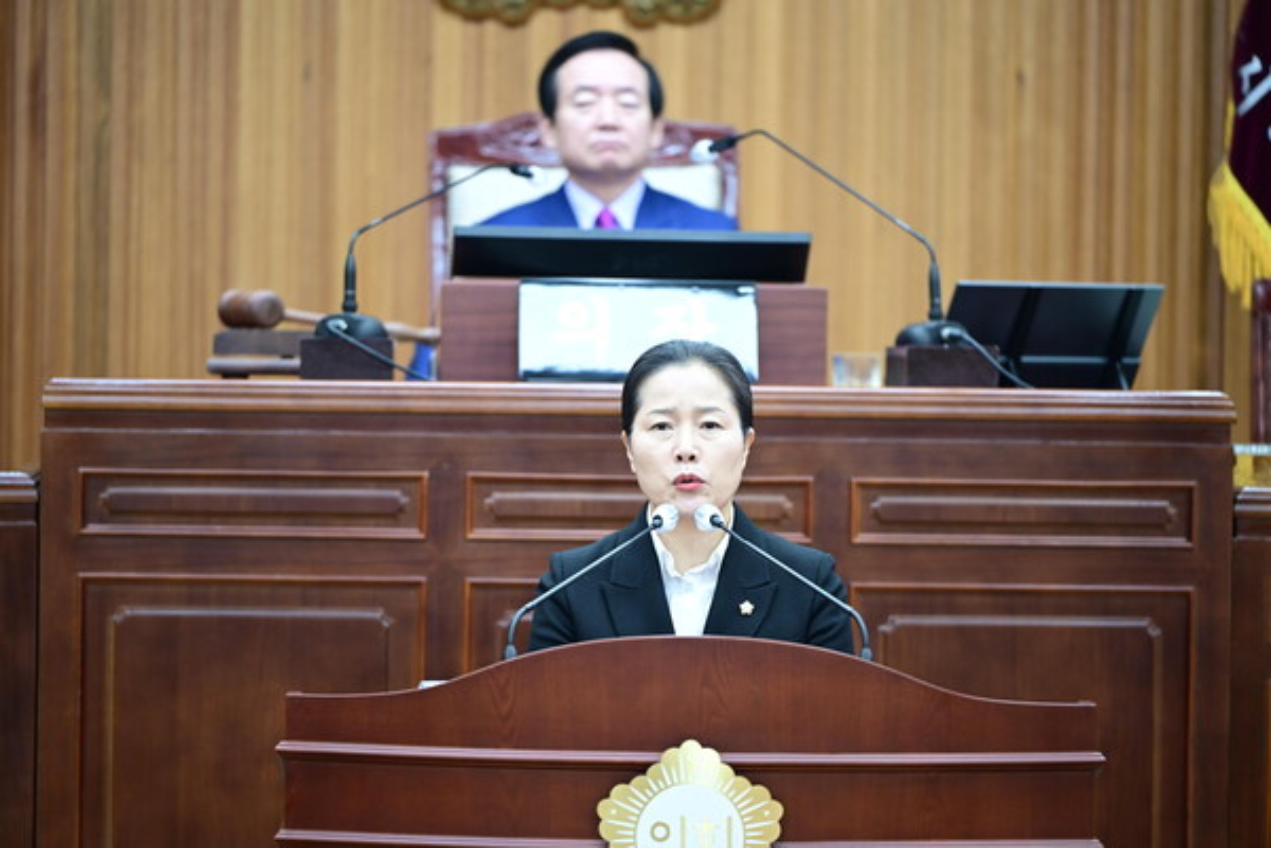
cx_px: 636
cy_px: 424
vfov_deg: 6.9
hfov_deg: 10.3
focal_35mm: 200
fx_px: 7061
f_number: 2.8
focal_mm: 200
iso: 1000
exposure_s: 1/160
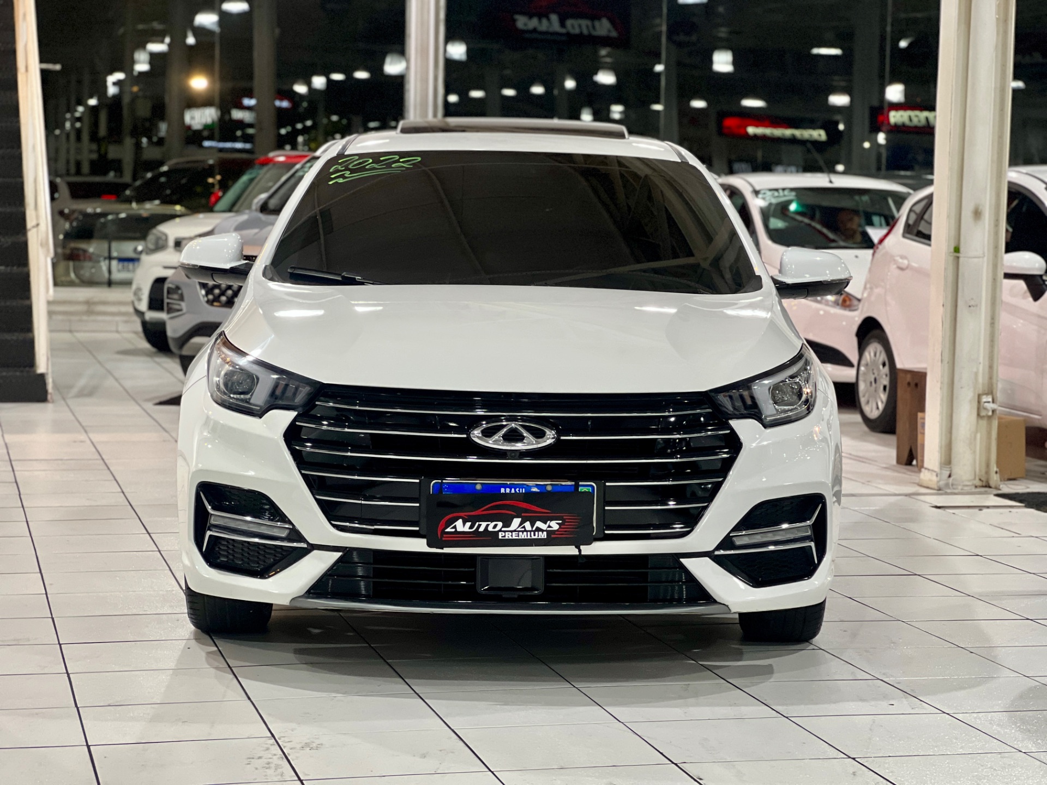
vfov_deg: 19.1
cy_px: 392
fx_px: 2329
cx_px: 524
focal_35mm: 77
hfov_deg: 25.3
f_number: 2.8
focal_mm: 9
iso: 320
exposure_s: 1/40
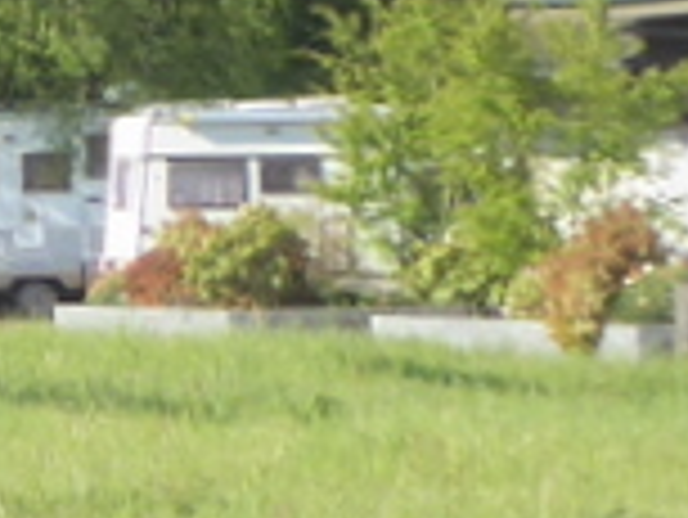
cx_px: -1376
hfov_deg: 4.1
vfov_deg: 3.2
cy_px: -243
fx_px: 9369
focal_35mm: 471
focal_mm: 10.3
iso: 125
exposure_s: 1/200
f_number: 4.2
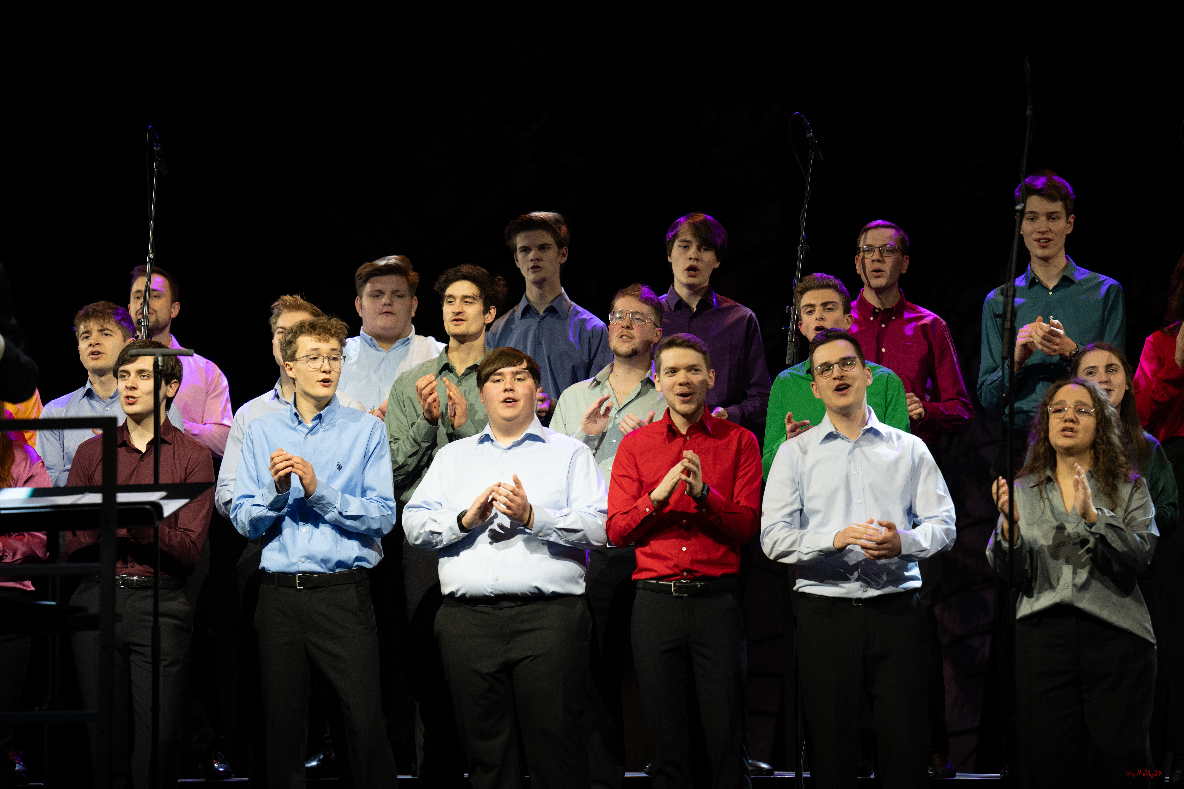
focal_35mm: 140
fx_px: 4604
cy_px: 394
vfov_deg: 9.8
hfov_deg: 14.7
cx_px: 592
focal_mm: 140
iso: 1000
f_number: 3.5
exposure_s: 1/200
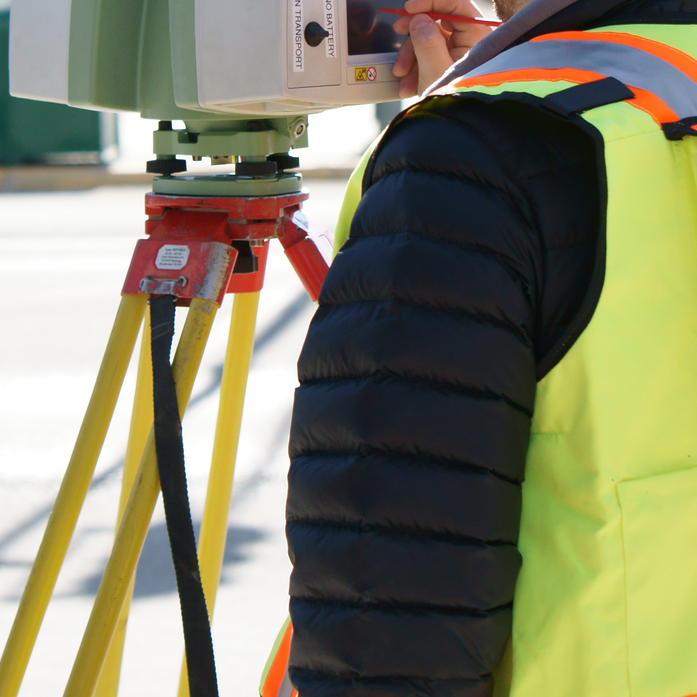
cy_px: 122
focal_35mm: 170
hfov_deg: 10.3
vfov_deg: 10.2
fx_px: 3873
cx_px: 298
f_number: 4.5
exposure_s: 1/1250
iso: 400
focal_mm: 55
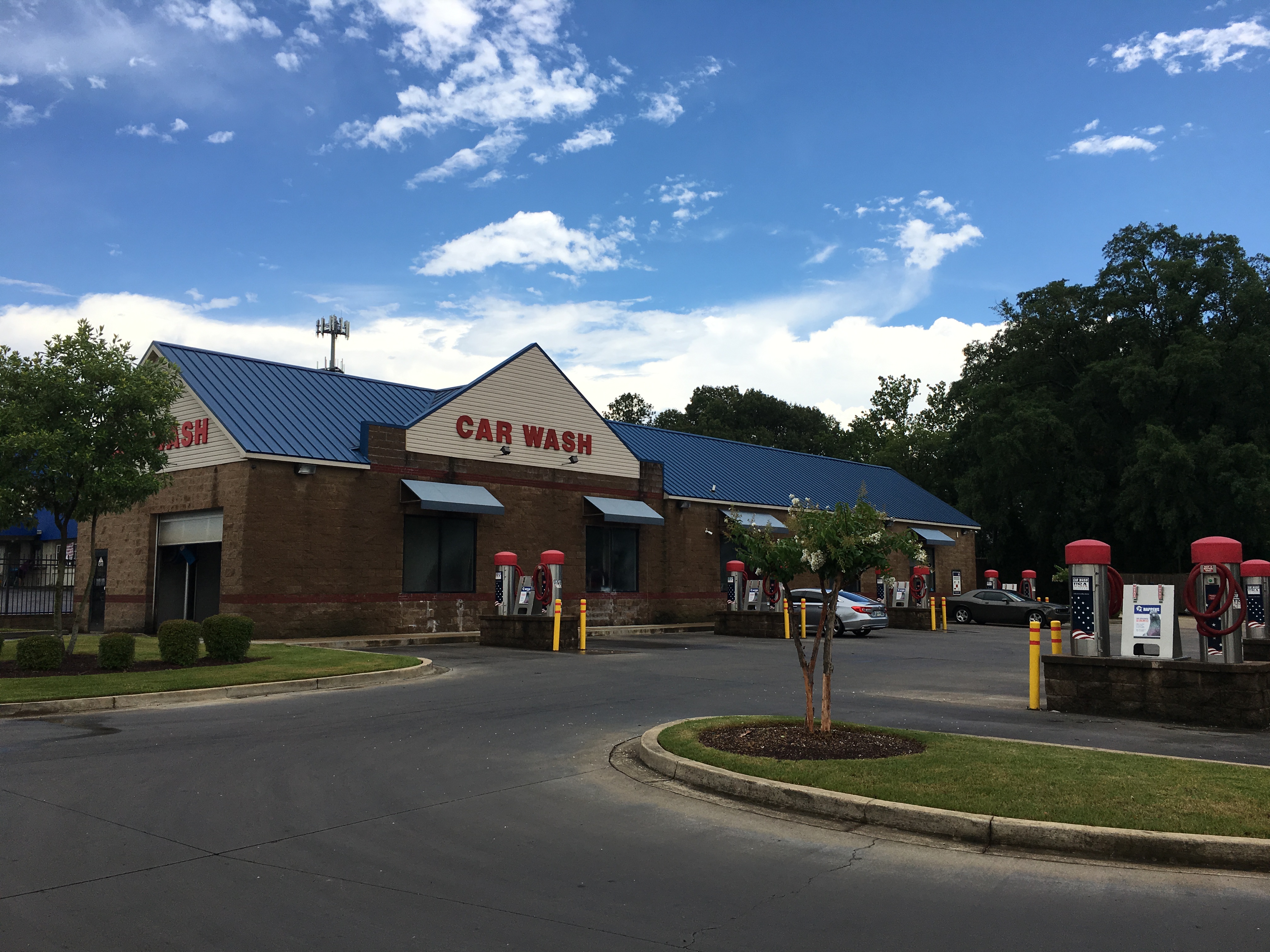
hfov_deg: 61.7
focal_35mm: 29
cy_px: 476
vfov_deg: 48.2
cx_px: 635
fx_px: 1064
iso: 25
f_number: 2.2
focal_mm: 4.15
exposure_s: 1/1876
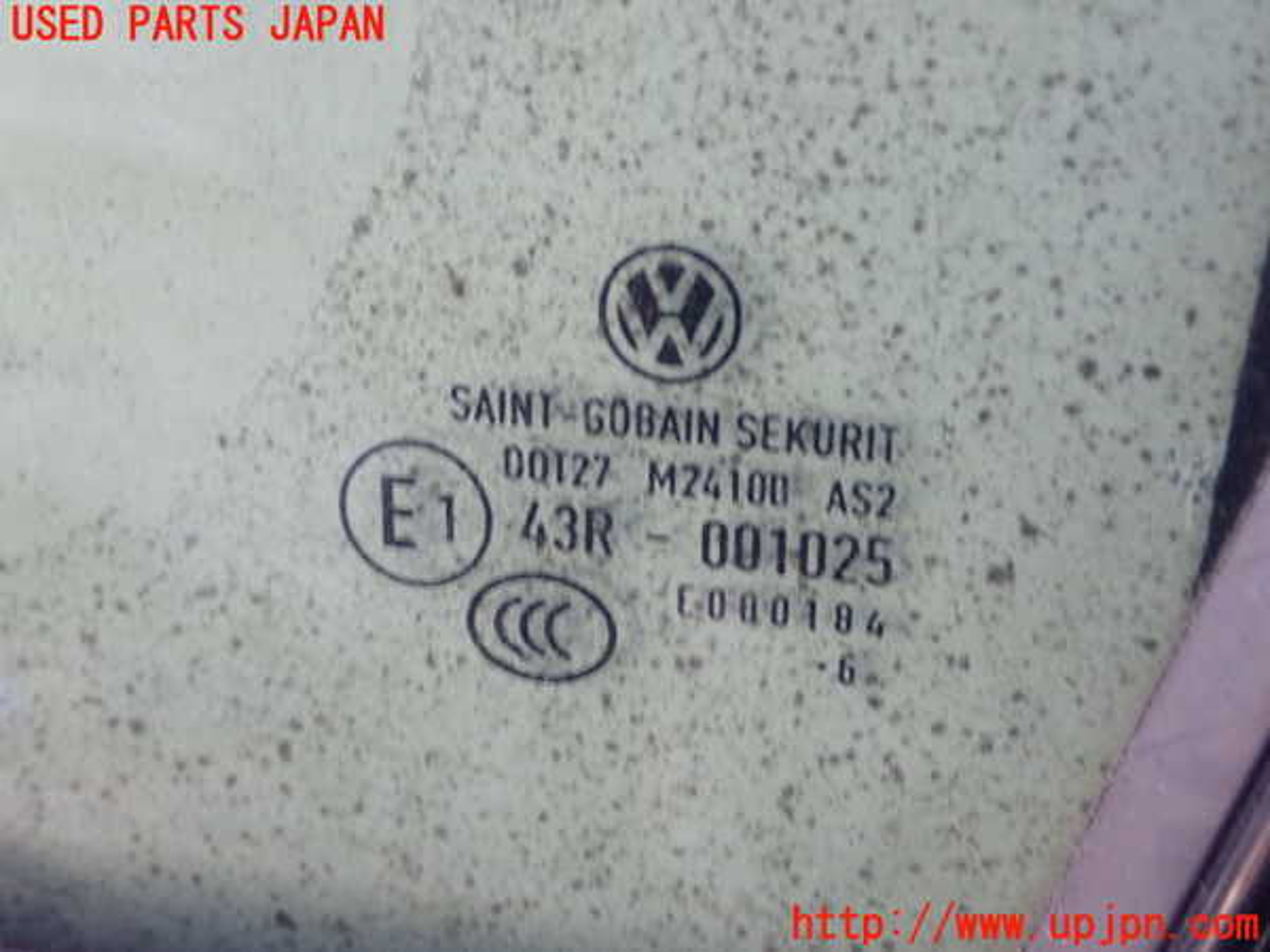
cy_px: 476
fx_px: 2238
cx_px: 635
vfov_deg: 24.0
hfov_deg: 31.7
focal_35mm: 61
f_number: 3.6
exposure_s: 1/15
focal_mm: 11.01
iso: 1250
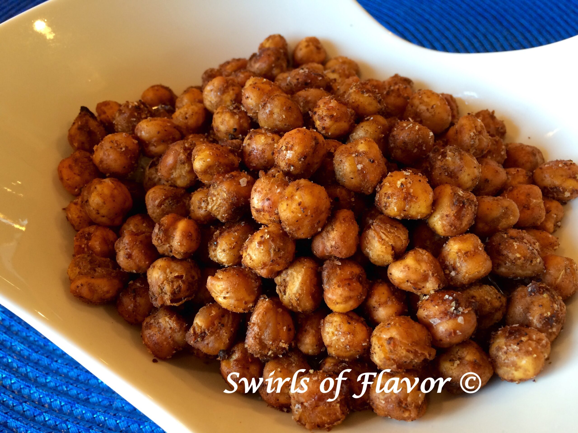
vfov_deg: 48.2
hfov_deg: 61.7
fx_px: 484
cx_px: 289
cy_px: 216
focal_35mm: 29
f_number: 2.2
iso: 100
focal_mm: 4.15
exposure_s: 1/30
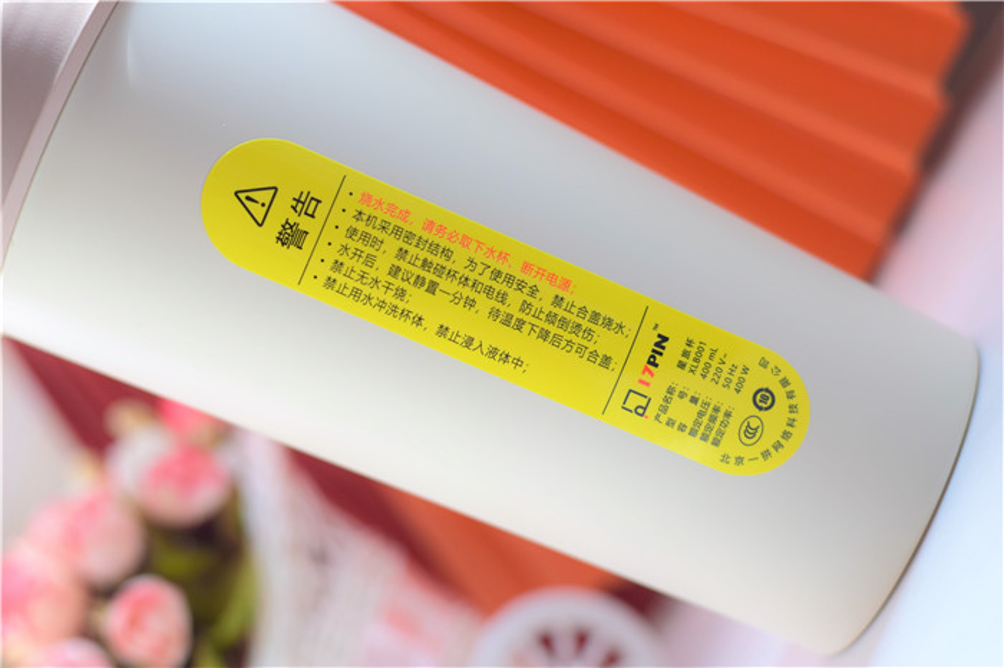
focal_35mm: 75
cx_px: 502
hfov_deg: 27.0
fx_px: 2091
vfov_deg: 18.2
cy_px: 334
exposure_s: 1/400
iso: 200
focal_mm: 50
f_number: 2.8
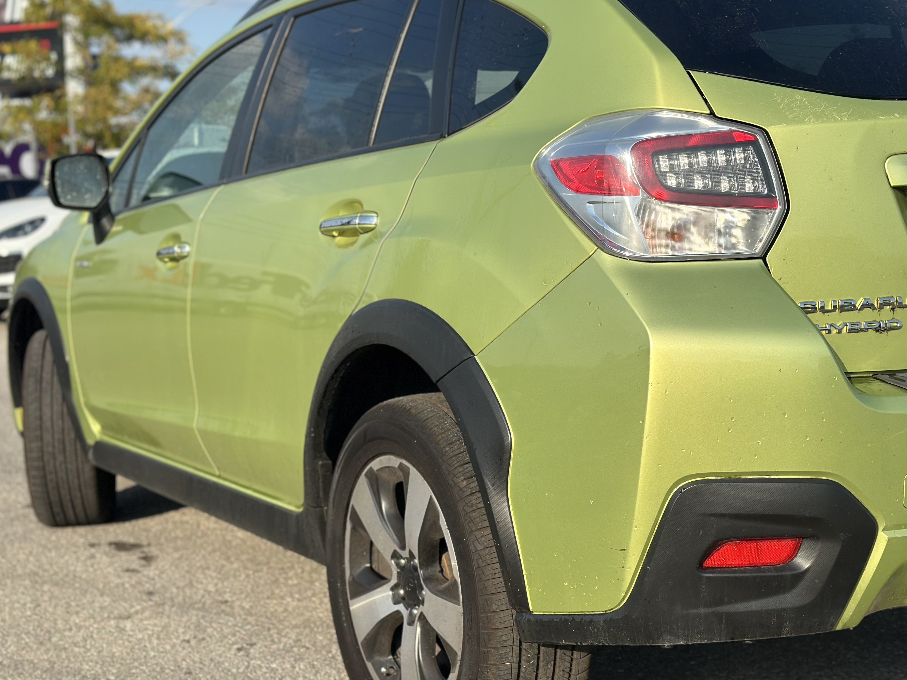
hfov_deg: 33.8
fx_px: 1494
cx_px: 438
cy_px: 354
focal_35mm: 57
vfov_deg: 25.7
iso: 80
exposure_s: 1/4785
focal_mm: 6.86
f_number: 1.78
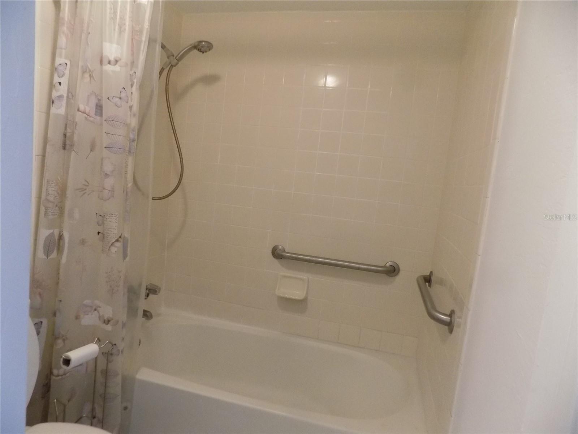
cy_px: 217
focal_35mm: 23
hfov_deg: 73.9
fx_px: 384
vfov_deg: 58.9
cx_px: 289
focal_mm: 4
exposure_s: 1/30
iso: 400
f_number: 3.1
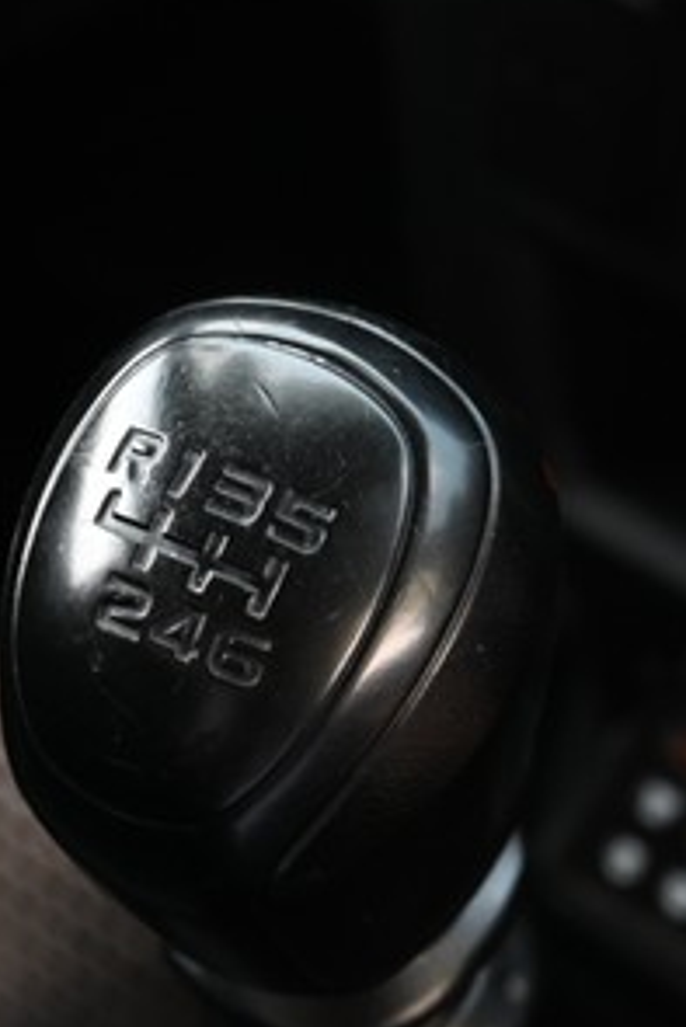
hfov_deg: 14.1
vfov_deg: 20.5
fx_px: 2769
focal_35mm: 97
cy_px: 947
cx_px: 272
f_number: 5.6
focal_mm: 26
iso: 400
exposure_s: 1/30
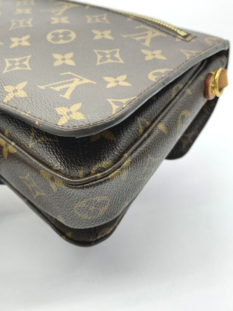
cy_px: 115
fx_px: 323
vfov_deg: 50.8
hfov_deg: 39.3
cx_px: 81
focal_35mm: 36
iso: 50
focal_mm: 4.25
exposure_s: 1/50
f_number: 1.8
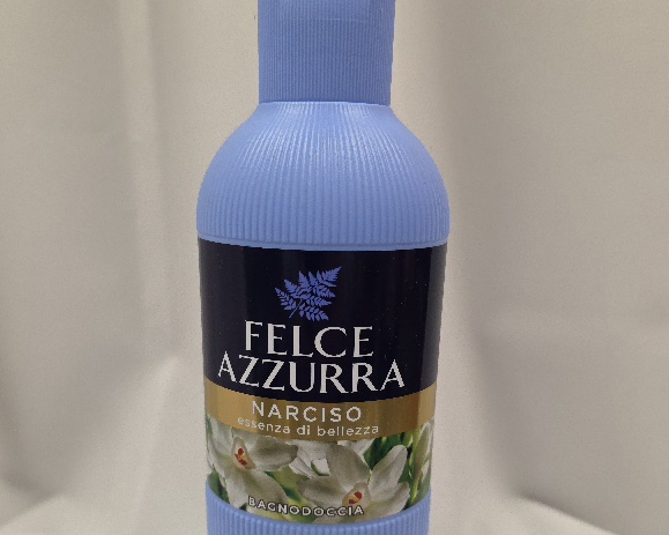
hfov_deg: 57.2
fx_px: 614
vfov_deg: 46.7
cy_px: 330
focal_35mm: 31
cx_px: 328
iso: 400
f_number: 1.7
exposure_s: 1/101
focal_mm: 6.3
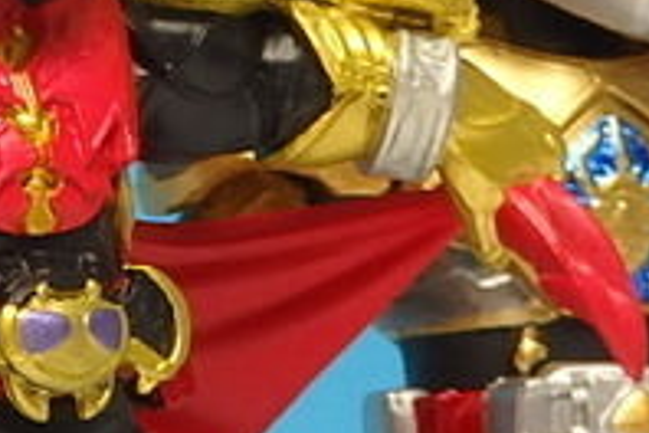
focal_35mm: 416
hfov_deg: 4.9
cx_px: -236
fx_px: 7499
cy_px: -69
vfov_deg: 3.3
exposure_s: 1/60
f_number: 4.4
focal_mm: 11.9
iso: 125
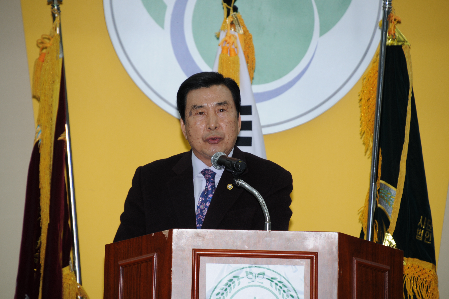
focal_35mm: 315
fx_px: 3924
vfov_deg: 4.4
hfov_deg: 6.5
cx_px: 224
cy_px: 150
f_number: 6.3
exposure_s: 1/60
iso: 250
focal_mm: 210
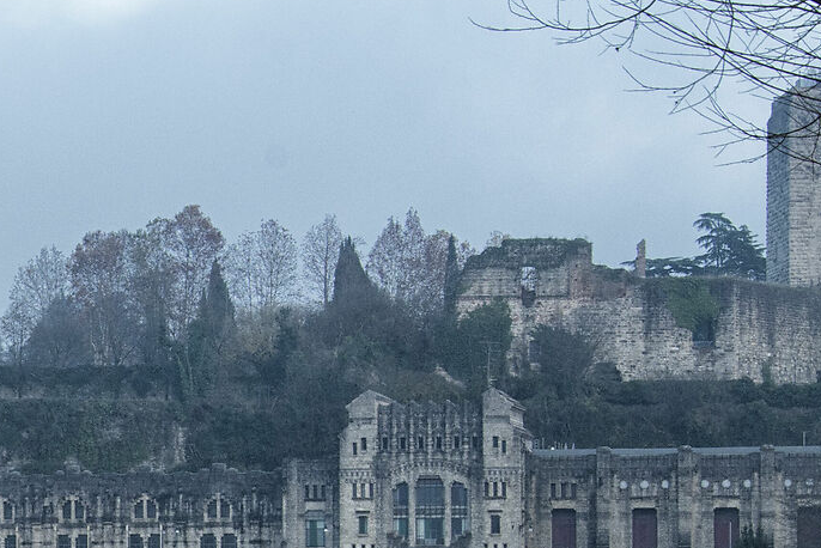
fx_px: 3034
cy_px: 577
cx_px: -122
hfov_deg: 15.0
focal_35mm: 133
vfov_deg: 10.2
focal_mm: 38
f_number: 9
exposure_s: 1/160
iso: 800
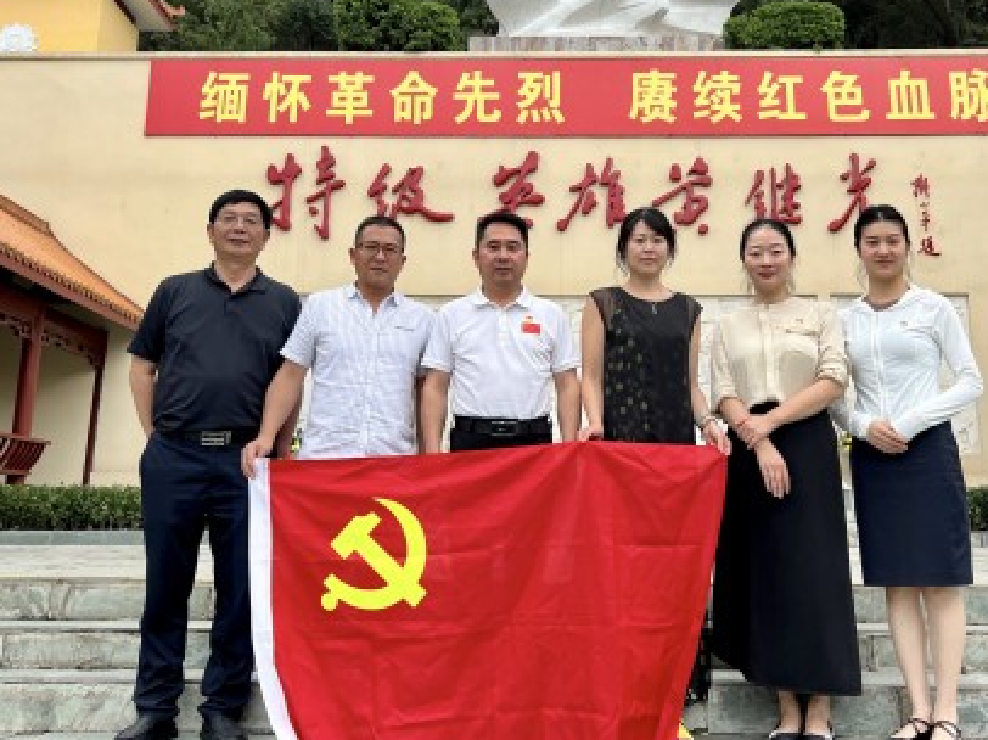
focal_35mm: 32
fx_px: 913
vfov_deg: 44.1
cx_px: 560
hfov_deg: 56.7
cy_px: 380
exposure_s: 1/2045
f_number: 1.5
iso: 50
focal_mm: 5.7
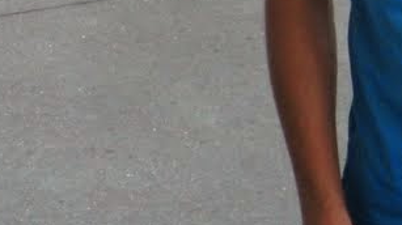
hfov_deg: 2.6
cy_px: -208
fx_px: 8988
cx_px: 568
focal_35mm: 844
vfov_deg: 1.4
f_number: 4.4
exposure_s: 1/250
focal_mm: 41
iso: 200
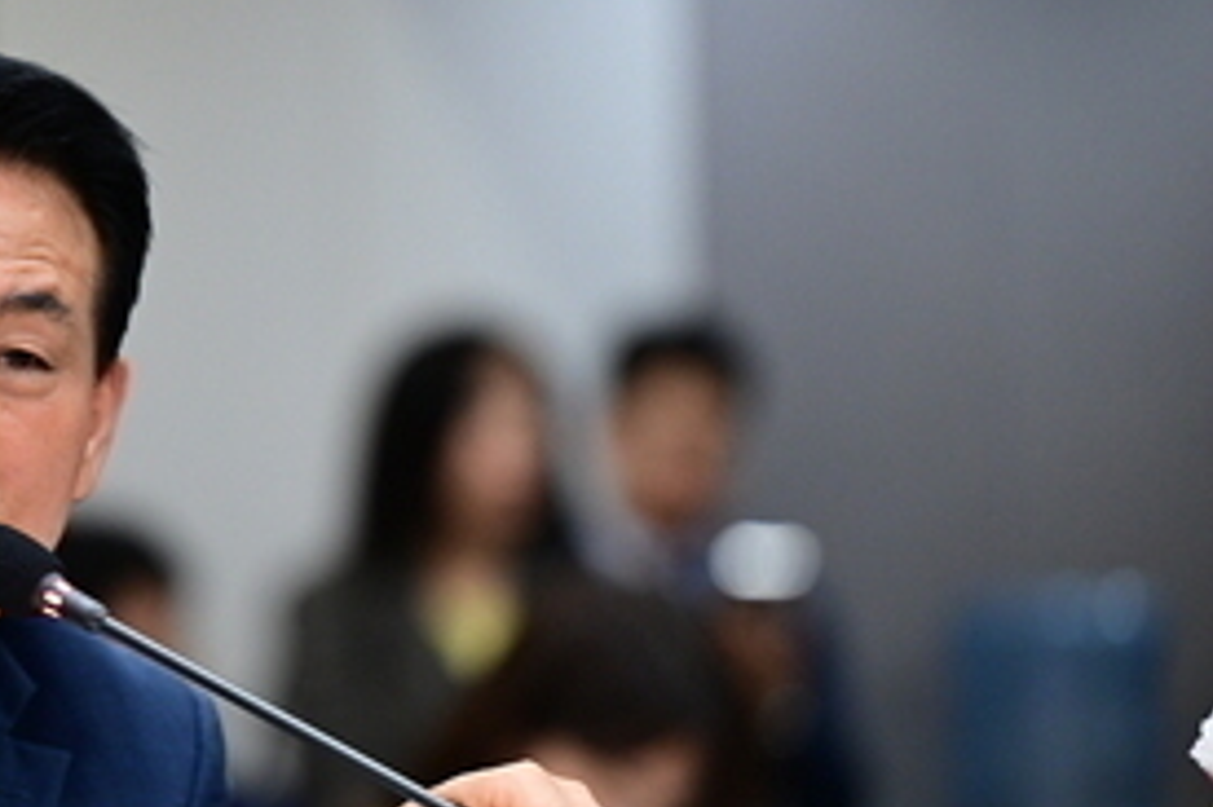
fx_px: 9934
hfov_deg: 7.0
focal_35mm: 295
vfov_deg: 4.7
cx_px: 119
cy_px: 443
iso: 2000
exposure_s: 1/200
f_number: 2.8
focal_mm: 145
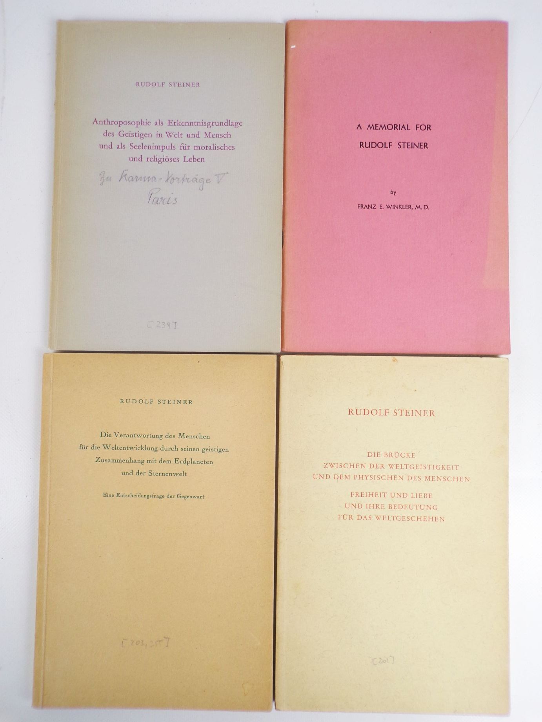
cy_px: 361
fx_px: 501
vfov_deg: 71.6
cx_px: 271
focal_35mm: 24
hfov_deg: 56.8
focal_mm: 4.3
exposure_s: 1/50
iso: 100
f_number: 3
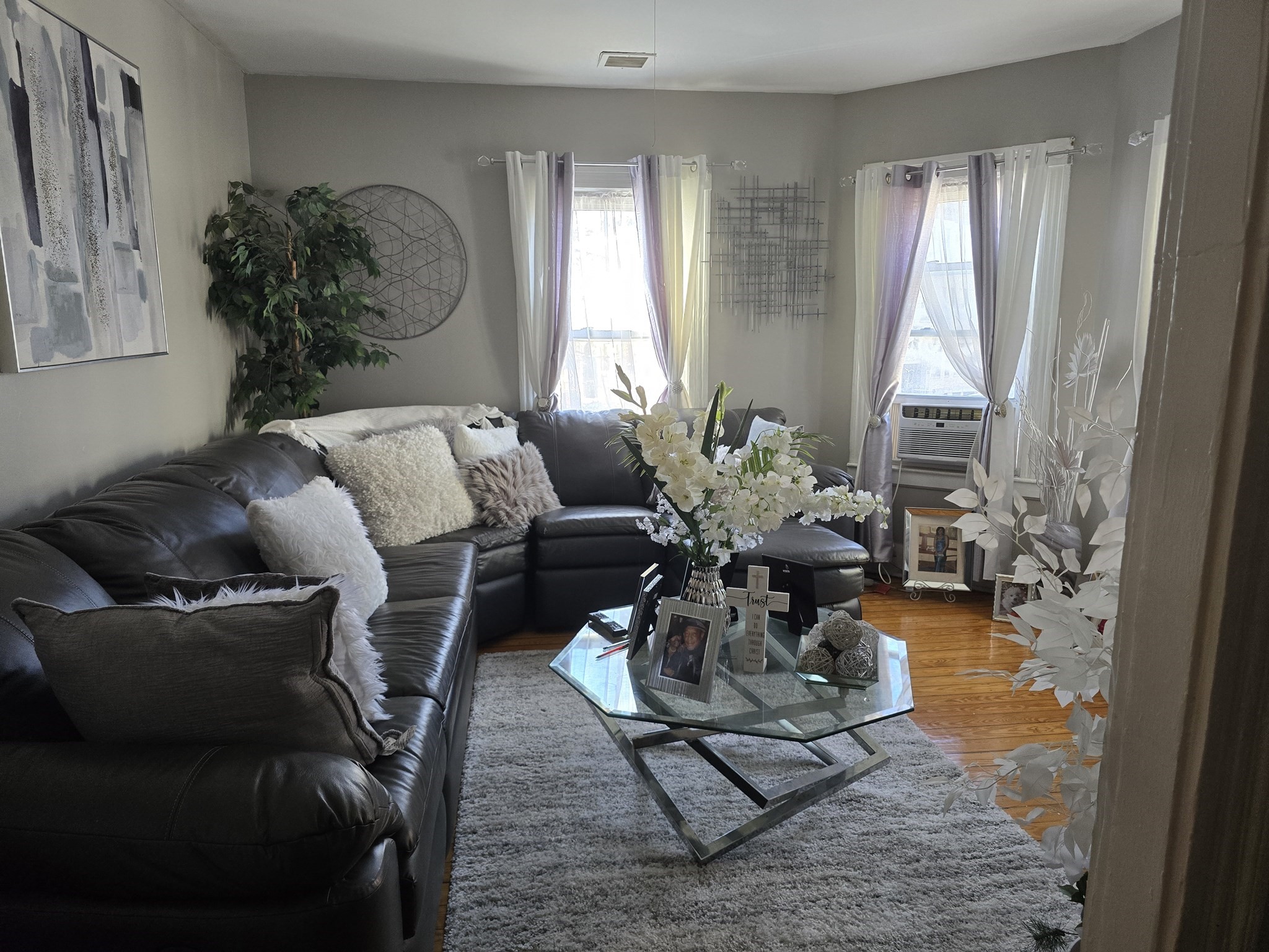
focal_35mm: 23
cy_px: 476
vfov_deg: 58.9
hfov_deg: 73.9
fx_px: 843
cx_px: 634
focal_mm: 6.3
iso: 250
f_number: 1.7
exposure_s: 1/120
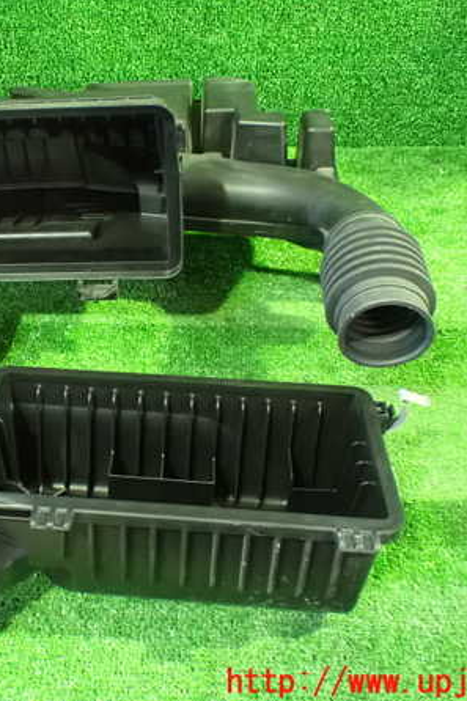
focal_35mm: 42
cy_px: 349
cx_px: 110
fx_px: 818
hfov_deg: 31.2
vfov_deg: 46.4
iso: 1600
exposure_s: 1/30
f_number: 2.3
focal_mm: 5.4
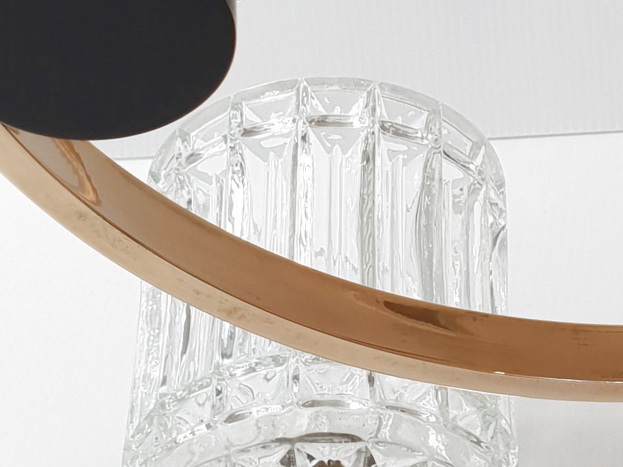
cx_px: 771
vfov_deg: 12.6
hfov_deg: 16.1
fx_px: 2106
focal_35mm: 117
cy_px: 58
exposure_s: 1/50
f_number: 2.4
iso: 64
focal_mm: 4.3
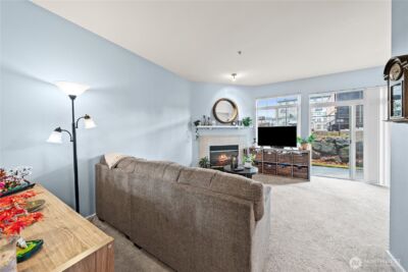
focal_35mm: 12
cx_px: 204
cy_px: 136
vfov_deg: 90.1
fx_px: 136
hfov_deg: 112.6
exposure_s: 1
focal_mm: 12
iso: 250
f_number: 8
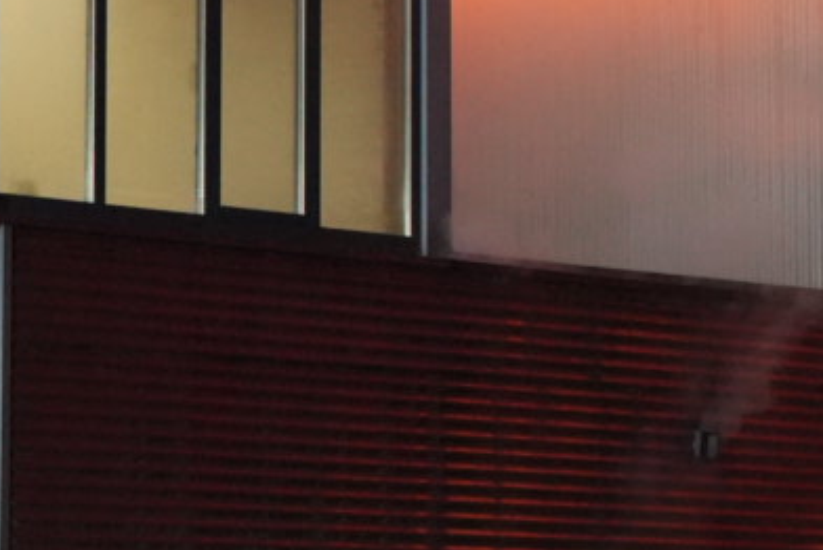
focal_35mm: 367
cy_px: -495
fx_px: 8396
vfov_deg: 3.7
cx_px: 1327
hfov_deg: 5.5
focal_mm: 89
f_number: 2.8
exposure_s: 1/200
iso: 6400
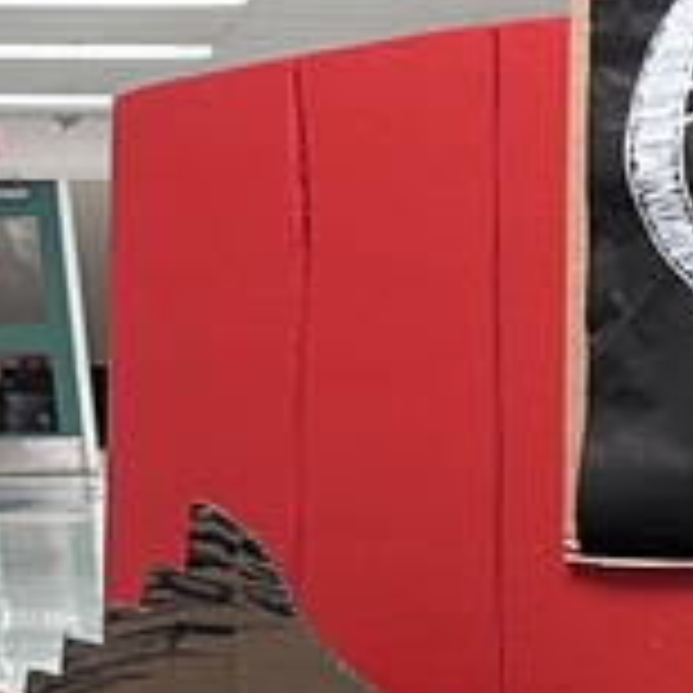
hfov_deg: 11.2
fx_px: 3194
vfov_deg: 11.8
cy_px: 1044
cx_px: 1400
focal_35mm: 141
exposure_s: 1/60
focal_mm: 6.86
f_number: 1.78
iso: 200
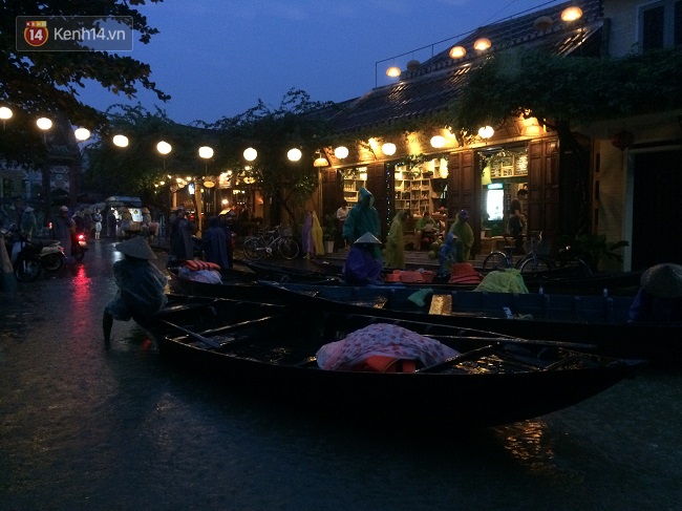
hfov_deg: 61.7
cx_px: 341
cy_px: 256
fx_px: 571
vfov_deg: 48.2
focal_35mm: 29
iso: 400
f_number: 2.2
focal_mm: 4.15
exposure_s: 1/17
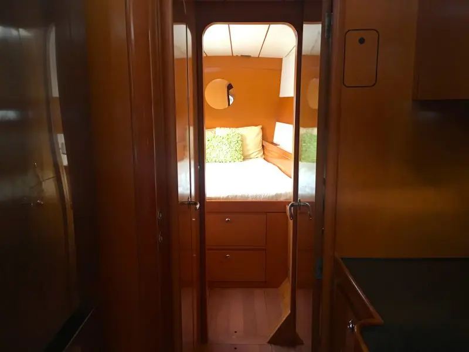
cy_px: 176
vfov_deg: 48.2
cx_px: 234
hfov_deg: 61.7
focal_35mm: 29
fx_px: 393
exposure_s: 1/10
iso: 80
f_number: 2.2
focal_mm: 4.15
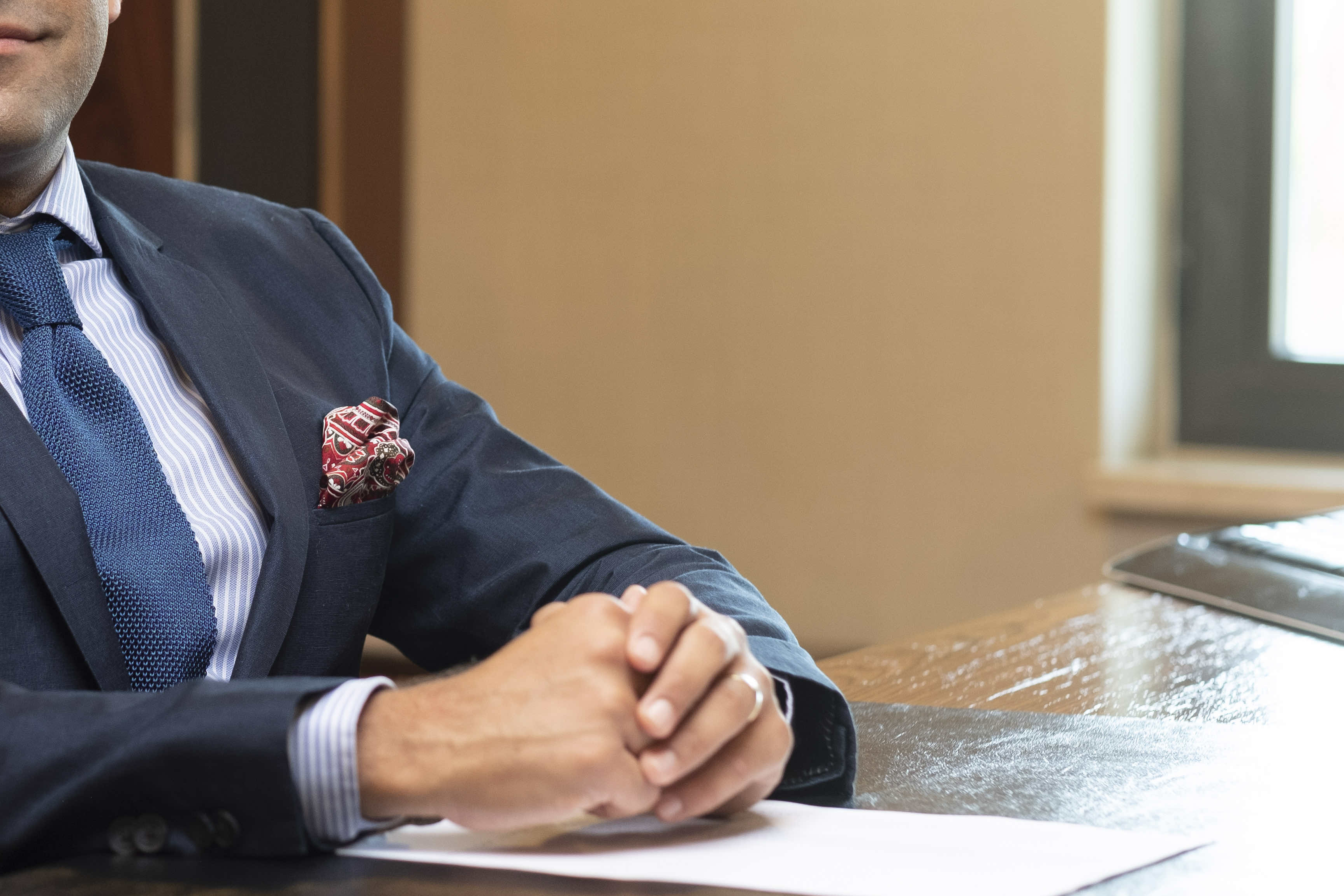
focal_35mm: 146
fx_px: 5450
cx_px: 336
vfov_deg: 9.4
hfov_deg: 14.0
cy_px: 320
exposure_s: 1/80
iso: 400
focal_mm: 56
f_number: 2.5
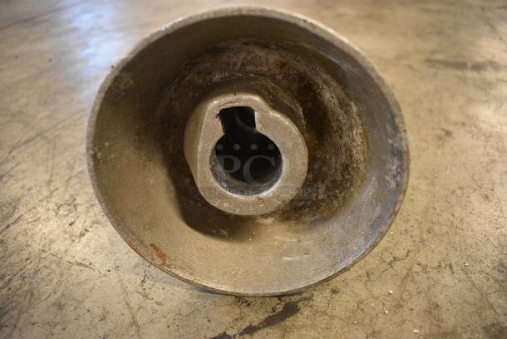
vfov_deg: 48.0
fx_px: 381
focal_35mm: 27
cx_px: 254
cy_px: 170
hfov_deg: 67.3
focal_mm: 18
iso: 3200
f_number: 4
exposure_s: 1/60
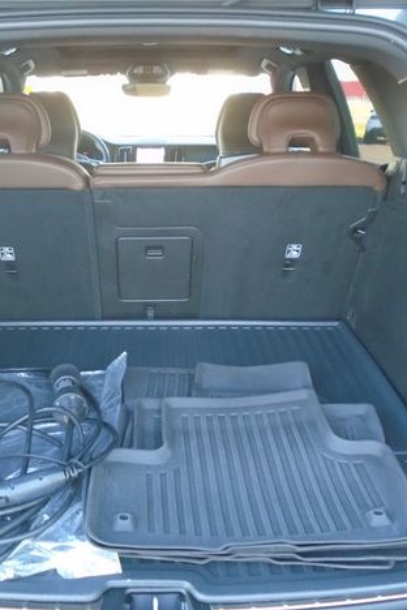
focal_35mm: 37
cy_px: 312
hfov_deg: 35.8
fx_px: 627
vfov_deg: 51.9
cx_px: 158
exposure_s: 1/30
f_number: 3.2
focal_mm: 4.6
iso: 320
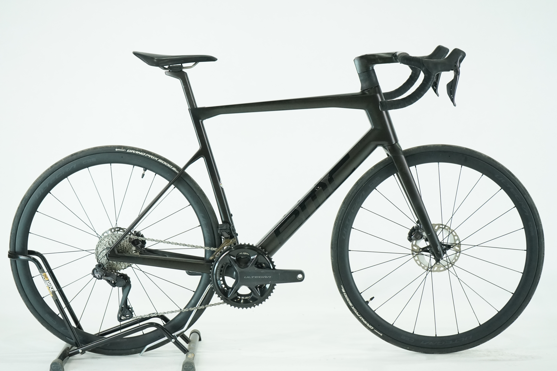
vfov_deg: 19.5
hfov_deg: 28.8
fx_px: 1083
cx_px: 278
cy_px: 186
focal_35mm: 70
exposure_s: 1/200
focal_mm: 70
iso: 2500
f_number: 6.3
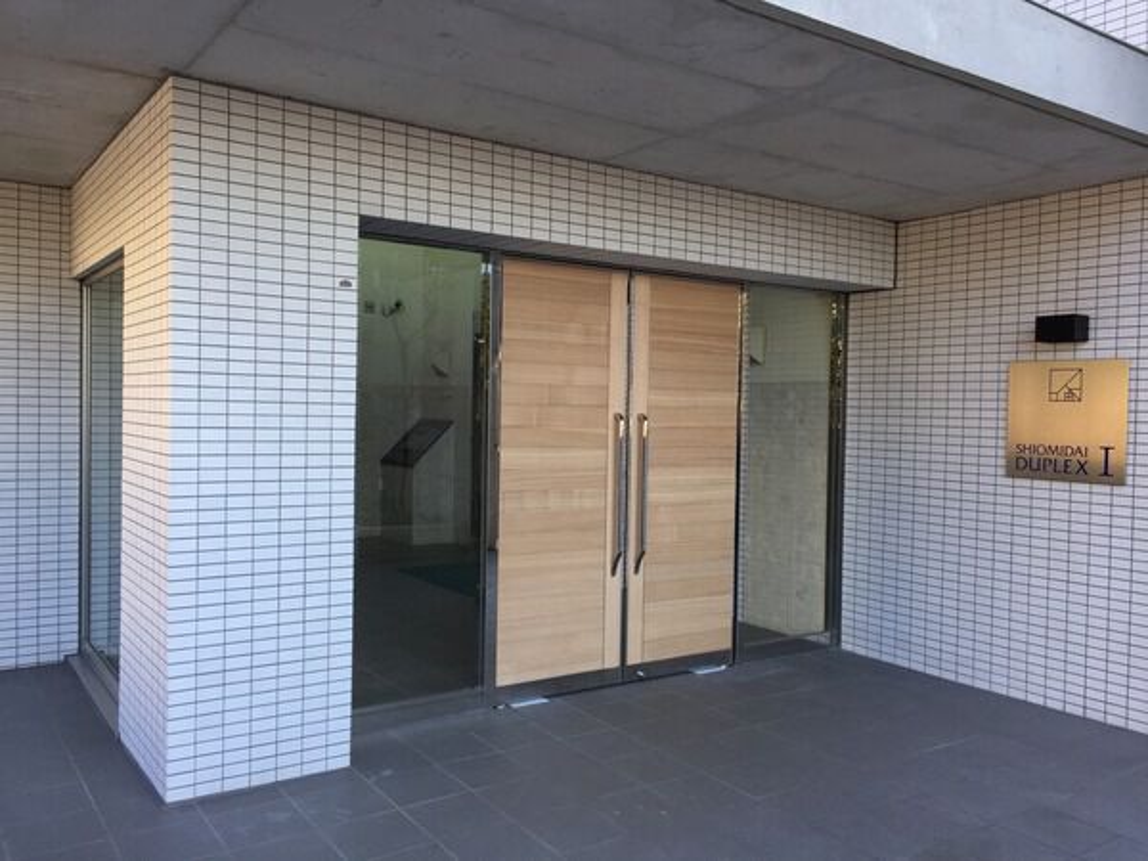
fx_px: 962
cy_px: 430
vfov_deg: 48.2
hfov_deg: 61.7
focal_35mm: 29
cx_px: 574
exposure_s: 1/191
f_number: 2.2
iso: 32
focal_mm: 4.15
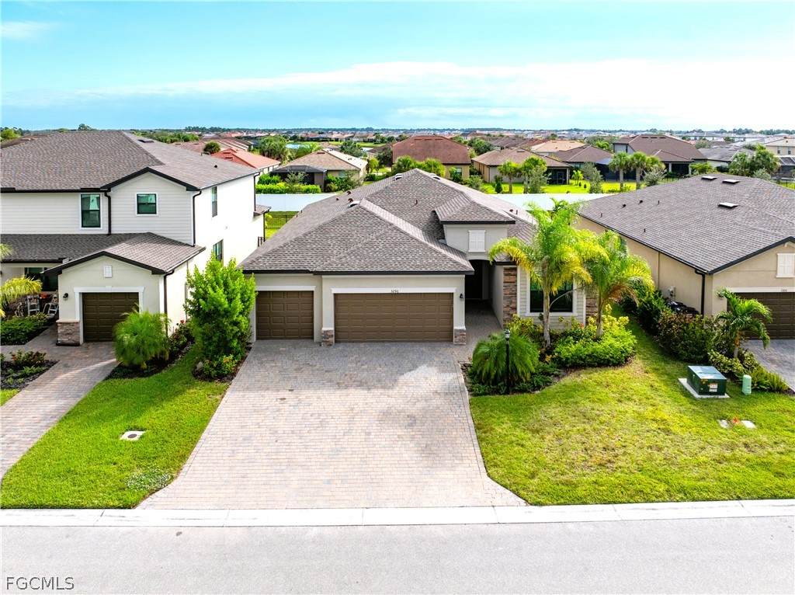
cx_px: 398
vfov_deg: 56.7
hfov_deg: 71.6
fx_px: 551
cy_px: 298
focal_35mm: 24
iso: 200
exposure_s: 1/500
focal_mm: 12.29
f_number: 2.8
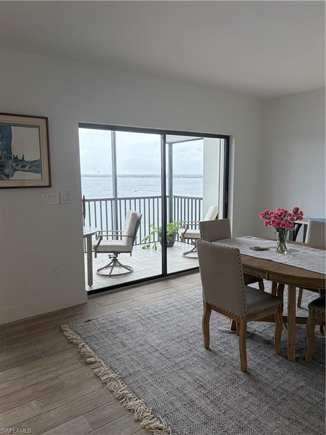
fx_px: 326
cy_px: 218
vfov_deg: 67.3
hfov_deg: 53.1
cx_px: 163
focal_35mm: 26
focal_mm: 5.96
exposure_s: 1/178
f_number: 1.6
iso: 50
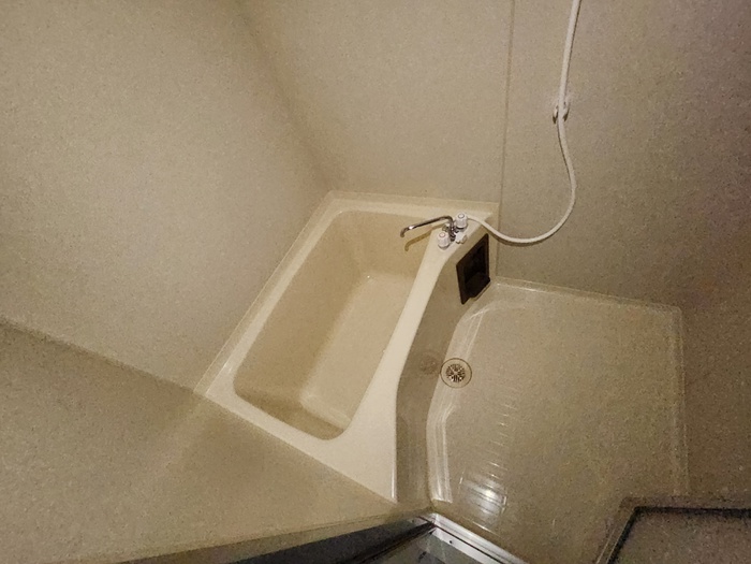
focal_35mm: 13
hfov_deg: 106.2
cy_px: 282
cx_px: 376
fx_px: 282
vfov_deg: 89.9
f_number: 2.2
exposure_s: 1/25
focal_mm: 2.2
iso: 2000
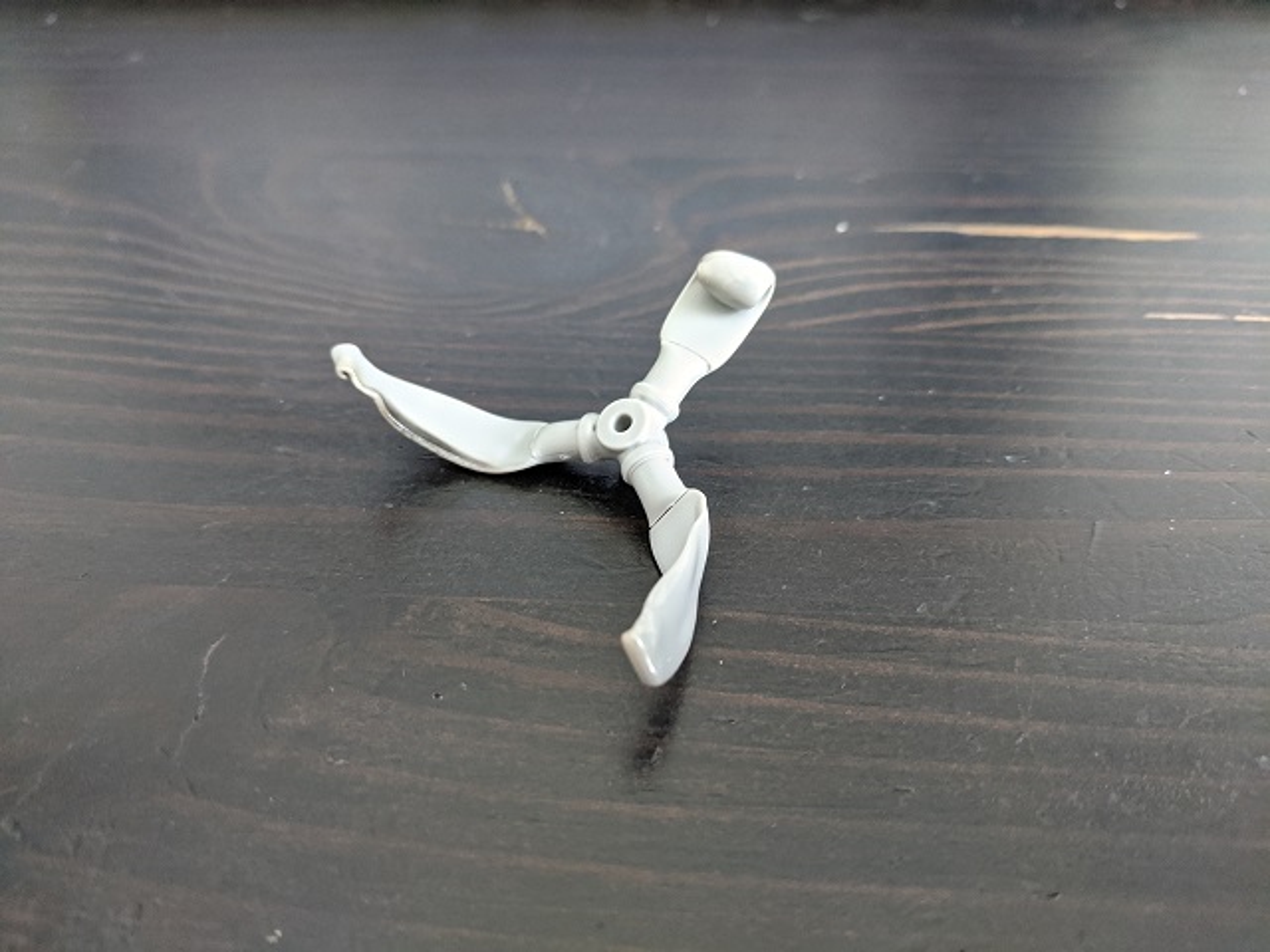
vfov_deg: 53.1
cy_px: 476
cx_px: 635
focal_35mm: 26
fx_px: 954
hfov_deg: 67.3
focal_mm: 4.67
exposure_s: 1/30
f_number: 2
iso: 729
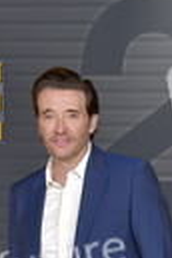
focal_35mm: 143
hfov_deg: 9.6
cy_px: 386
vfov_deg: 13.5
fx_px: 1025
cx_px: 89
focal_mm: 46
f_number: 6.3
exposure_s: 1/250
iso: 320
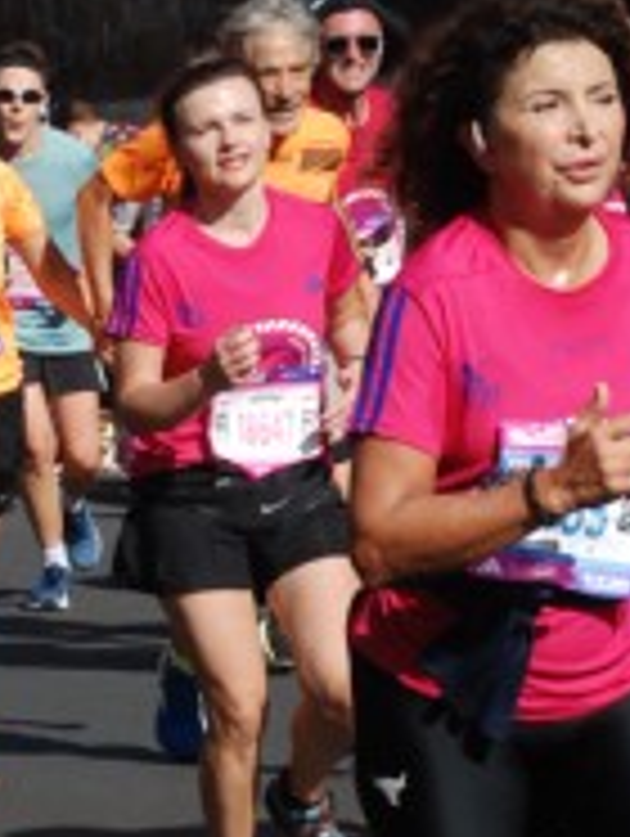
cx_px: 146
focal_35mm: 289
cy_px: 472
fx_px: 6997
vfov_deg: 6.8
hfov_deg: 5.2
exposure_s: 1/2000
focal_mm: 62
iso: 1000
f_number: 8
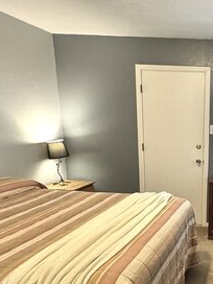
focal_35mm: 33
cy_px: 184
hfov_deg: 36.7
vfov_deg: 54.5
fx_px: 271
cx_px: 231
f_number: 2.2
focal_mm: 2.22
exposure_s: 1/60
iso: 320
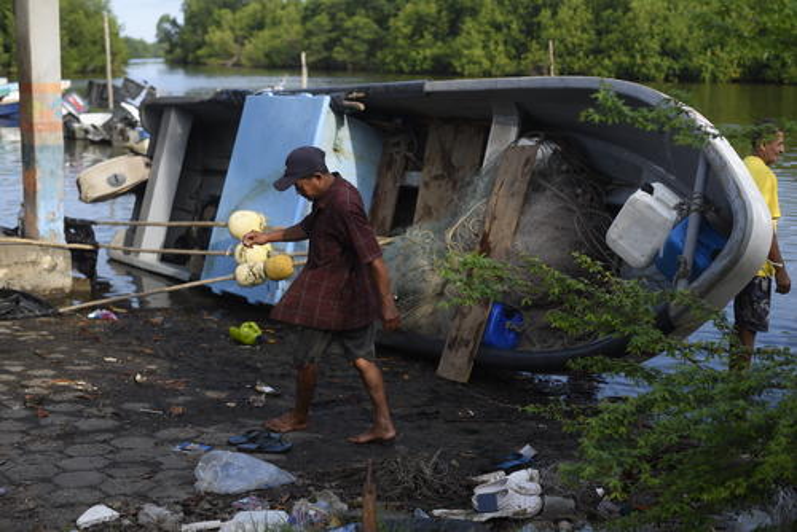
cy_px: 266
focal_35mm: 50
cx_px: 398
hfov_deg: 39.6
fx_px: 1108
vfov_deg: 27.0
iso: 100
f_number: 4
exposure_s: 1/500
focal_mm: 50
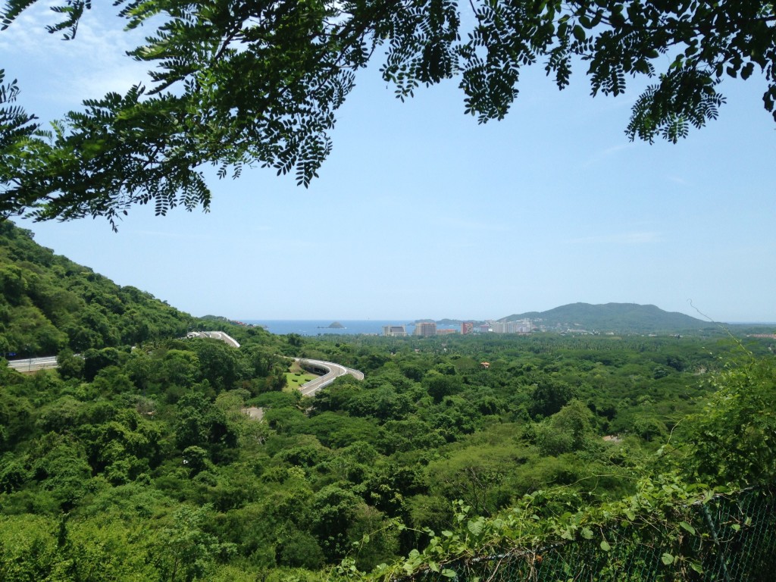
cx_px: 388
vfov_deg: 42.9
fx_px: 740
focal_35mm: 33
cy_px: 291
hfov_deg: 55.4
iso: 50
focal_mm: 4.12
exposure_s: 1/1506
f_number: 2.4
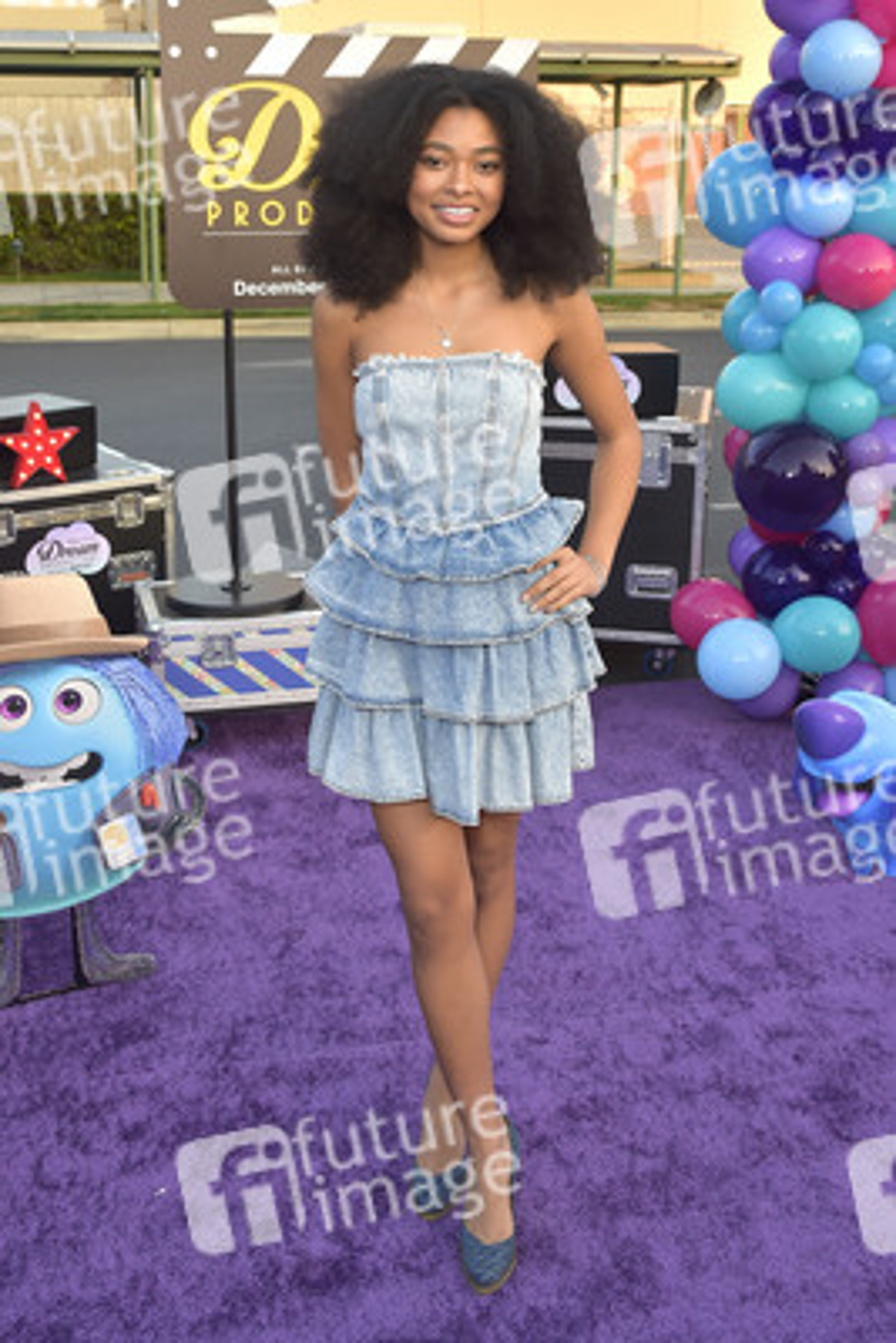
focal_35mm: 32
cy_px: 672
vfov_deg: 58.7
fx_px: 1194
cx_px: 448
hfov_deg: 41.1
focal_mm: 32
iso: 640
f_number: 6.3
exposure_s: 1/250
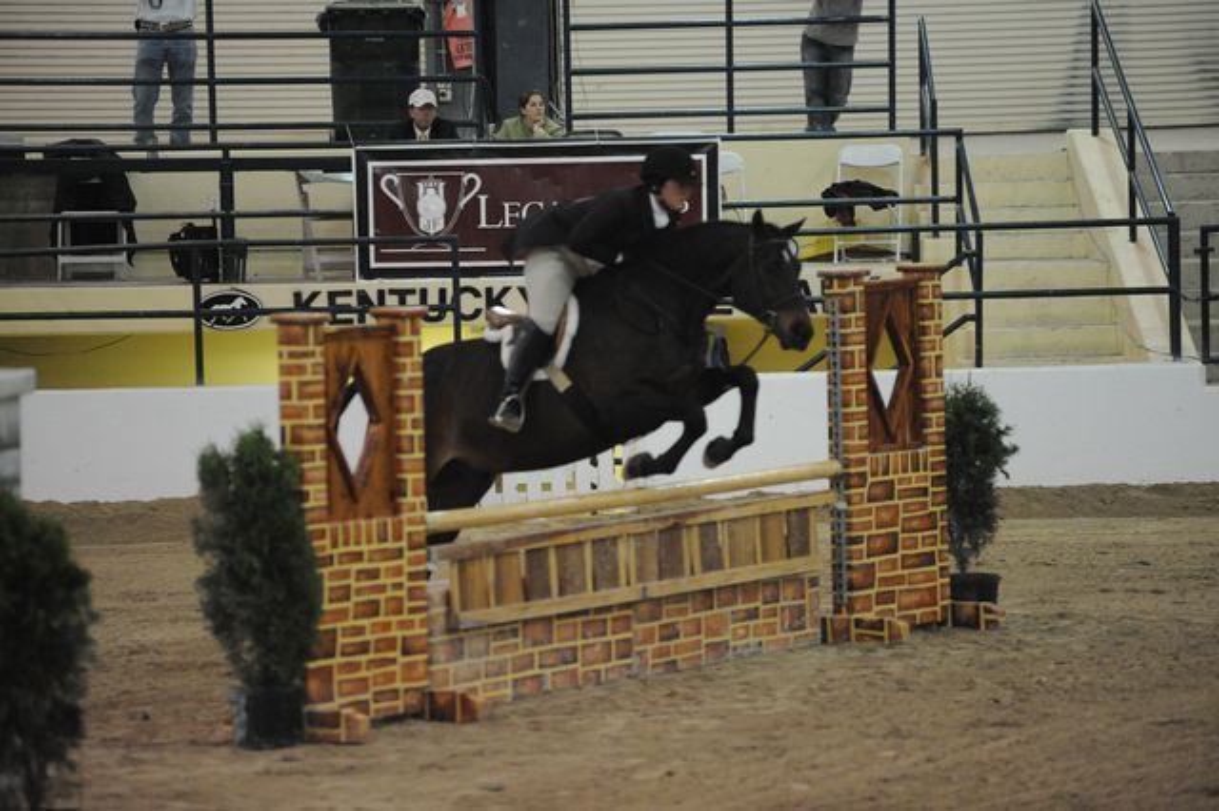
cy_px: 406
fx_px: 6768
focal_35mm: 200
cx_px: 610
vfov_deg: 6.9
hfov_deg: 10.3
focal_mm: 200
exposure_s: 1/400
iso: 6400
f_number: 2.8
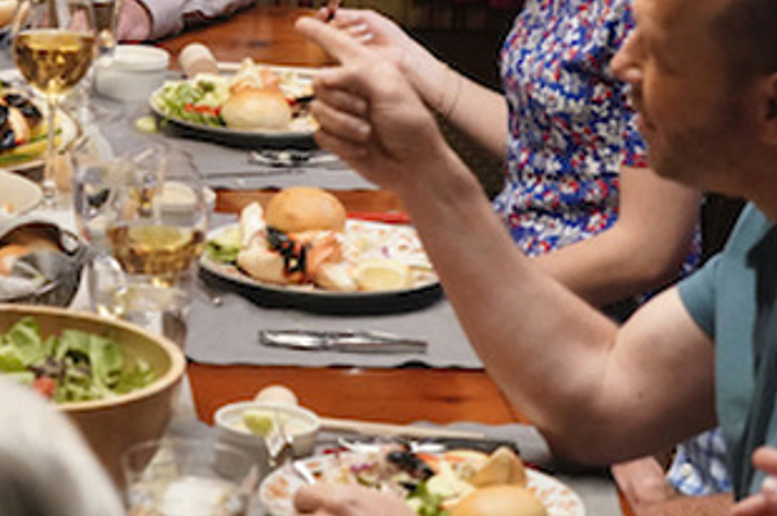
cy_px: -1
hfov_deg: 11.5
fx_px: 3795
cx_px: -128
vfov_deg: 7.7
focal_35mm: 176
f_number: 5.6
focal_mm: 70
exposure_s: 1/200
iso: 12800
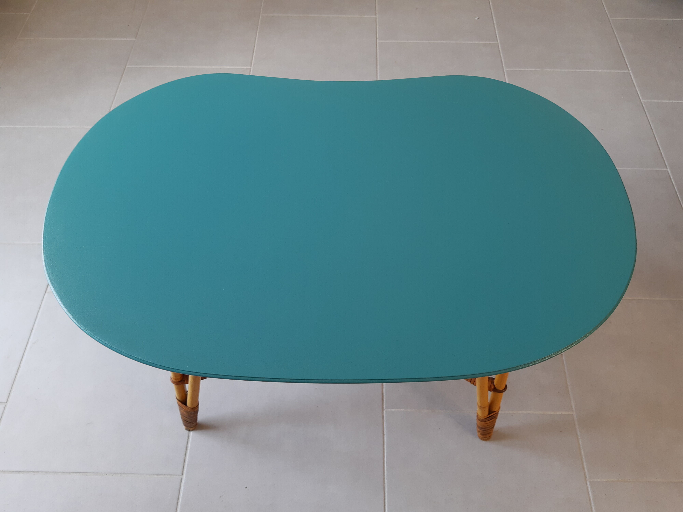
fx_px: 513
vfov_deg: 53.1
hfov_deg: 67.3
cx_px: 342
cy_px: 256
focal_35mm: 26
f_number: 1.7
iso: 46
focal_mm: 4.75
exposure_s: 1/33
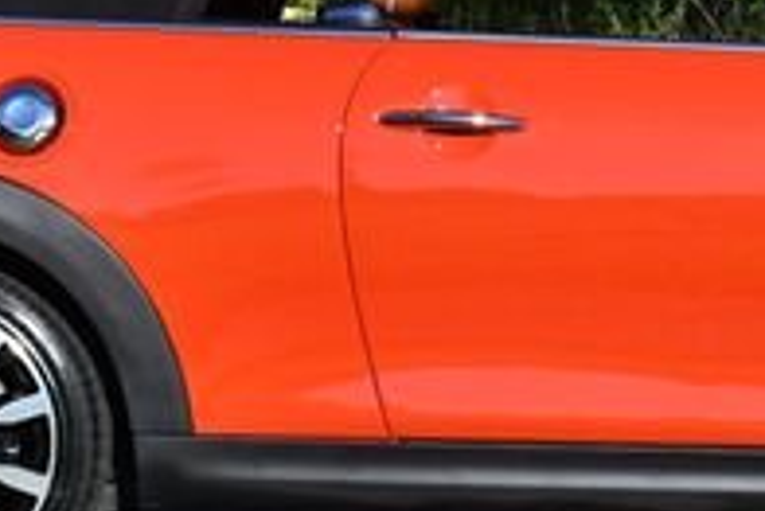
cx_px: 722
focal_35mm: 209
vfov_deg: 6.5
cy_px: -90
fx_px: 4444
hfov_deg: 9.8
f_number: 9
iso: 100
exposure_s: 1/320
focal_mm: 32
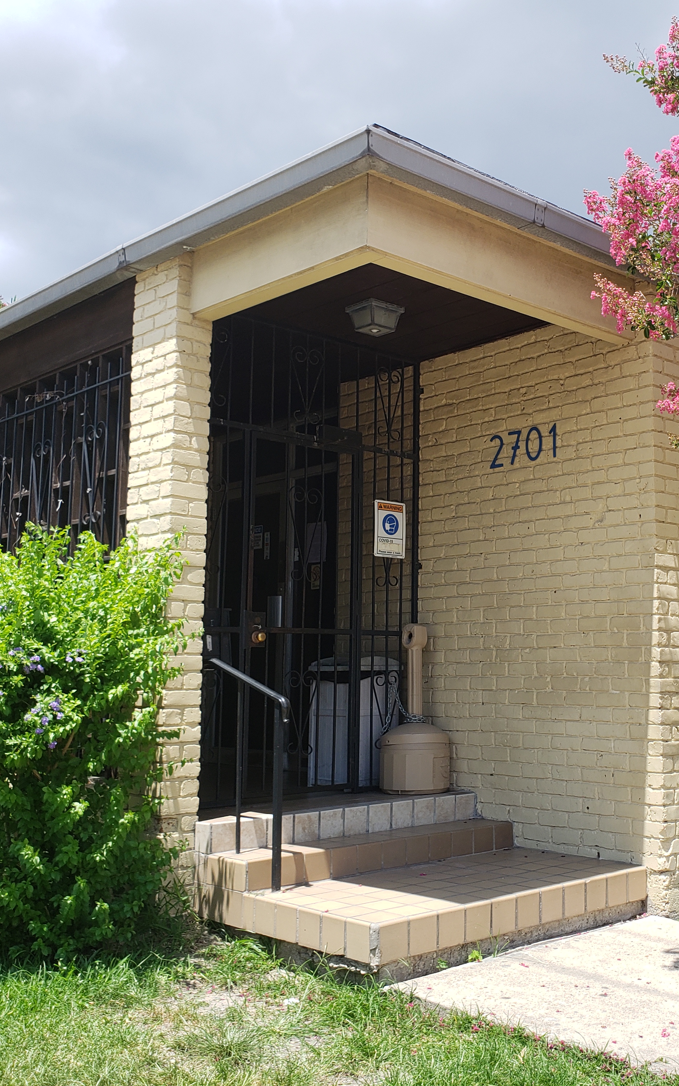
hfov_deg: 33.7
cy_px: 540
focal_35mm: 37
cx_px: 512
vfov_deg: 52.7
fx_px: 1095
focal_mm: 4.3
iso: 50
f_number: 2.4
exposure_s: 1/682
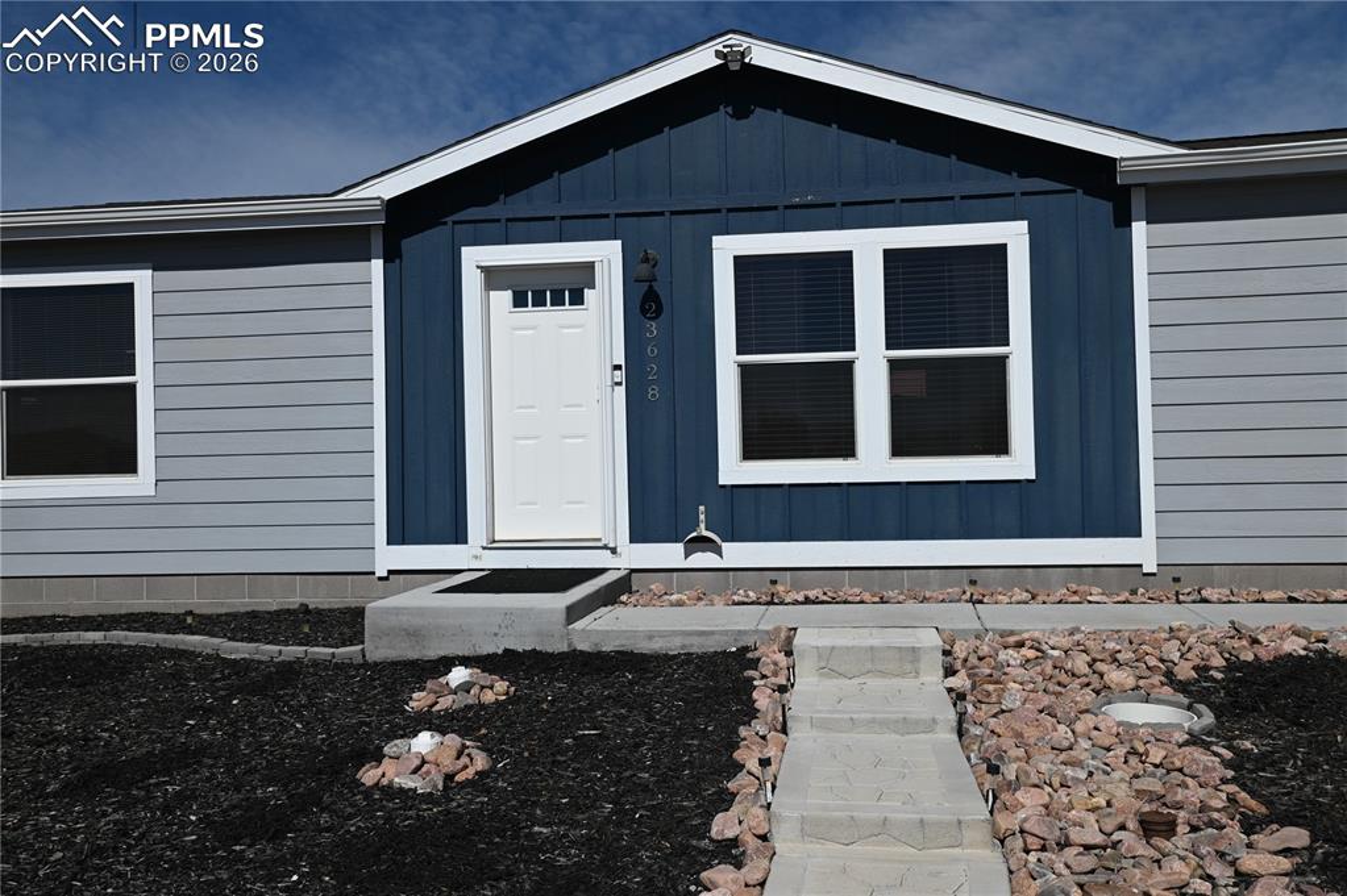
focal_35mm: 35
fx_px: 1309
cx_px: 674
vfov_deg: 37.8
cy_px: 448
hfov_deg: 54.5
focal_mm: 35
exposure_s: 1/640
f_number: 9
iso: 100
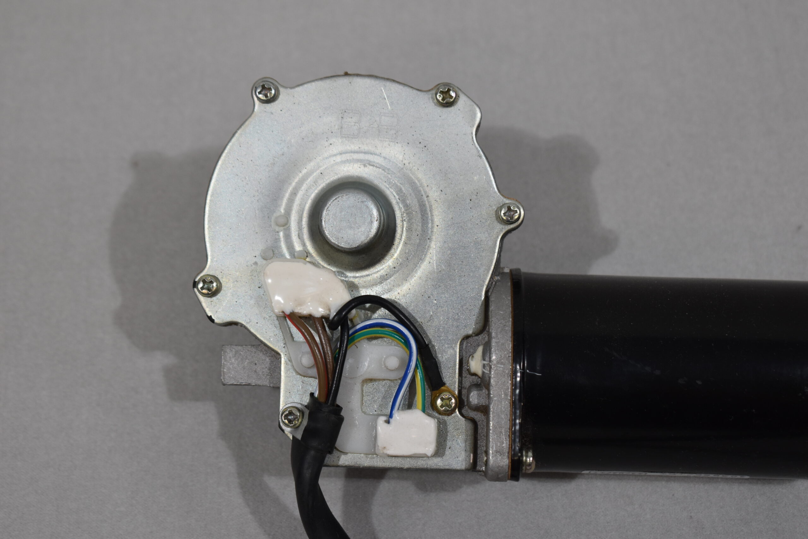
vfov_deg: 16.6
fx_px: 1852
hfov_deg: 24.6
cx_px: 404
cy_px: 270
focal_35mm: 82
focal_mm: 55
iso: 400
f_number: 5.6
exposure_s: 1/125
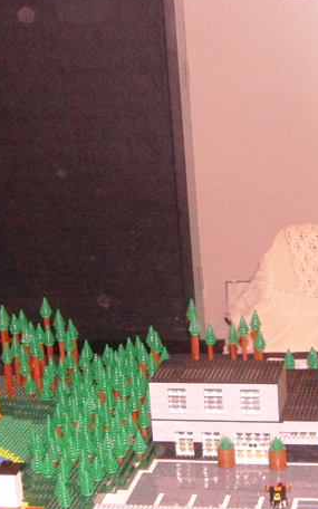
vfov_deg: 23.5
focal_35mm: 88
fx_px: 1220
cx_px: 186
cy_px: 307
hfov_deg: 14.8
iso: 400
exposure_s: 1/15
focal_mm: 6.5
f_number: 3
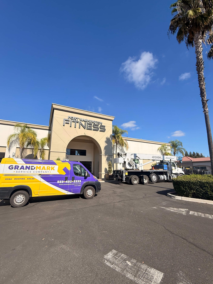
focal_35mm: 15
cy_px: 145
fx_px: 123
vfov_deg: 98.2
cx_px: 104
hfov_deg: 81.7
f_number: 2.2
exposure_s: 1/2841
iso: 50
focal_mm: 2.22
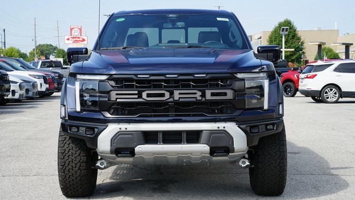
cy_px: 96
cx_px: 178
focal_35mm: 74
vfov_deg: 16.3
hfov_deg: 28.6
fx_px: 697
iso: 100
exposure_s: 1/100
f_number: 11
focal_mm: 70
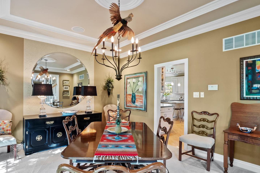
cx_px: 125
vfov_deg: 61.8
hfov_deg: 84.0
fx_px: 144
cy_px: 93
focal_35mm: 20
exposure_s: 1/2
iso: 400
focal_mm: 9
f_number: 8
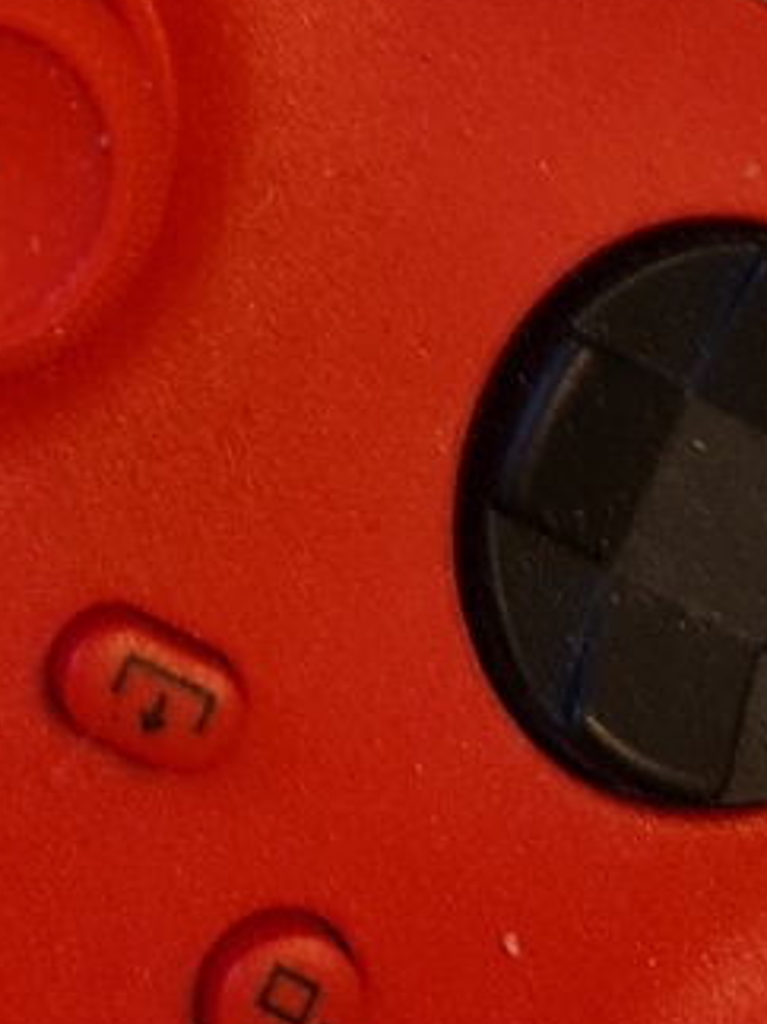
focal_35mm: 132
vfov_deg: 13.5
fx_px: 3902
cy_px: -791
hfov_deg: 10.9
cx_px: -279
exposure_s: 1/50
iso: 400
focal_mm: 7
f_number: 1.8
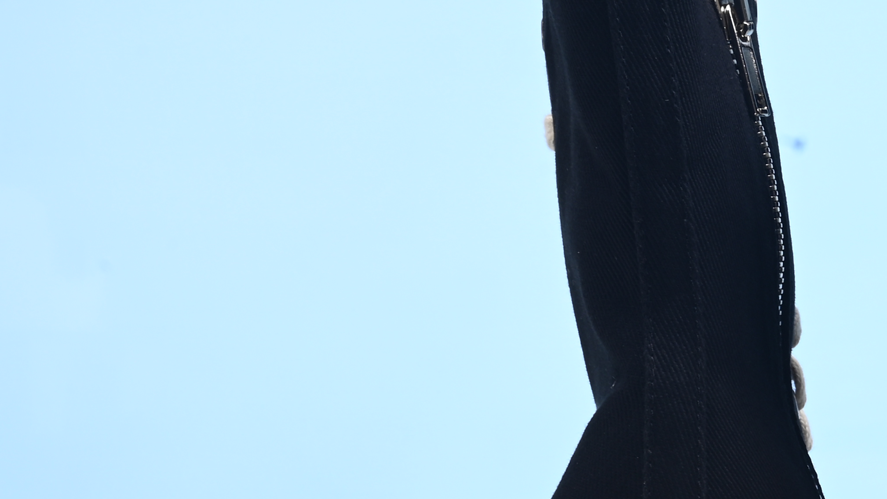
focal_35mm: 125
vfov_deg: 9.7
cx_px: 956
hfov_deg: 16.7
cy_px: 306
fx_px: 2940
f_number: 16
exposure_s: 1/2
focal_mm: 40
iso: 100
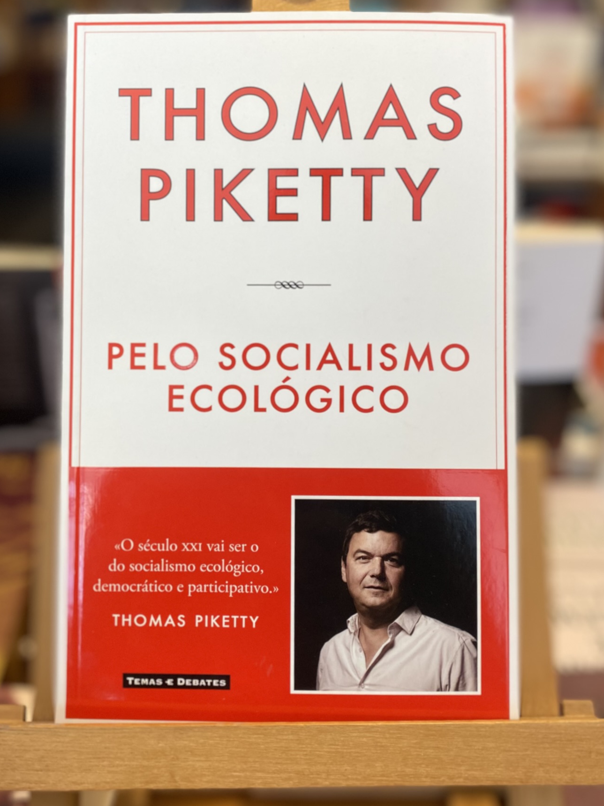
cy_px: 373
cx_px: 297
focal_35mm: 31
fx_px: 721
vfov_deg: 58.3
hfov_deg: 45.4
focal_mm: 4.25
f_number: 1.8
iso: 80
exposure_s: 1/100
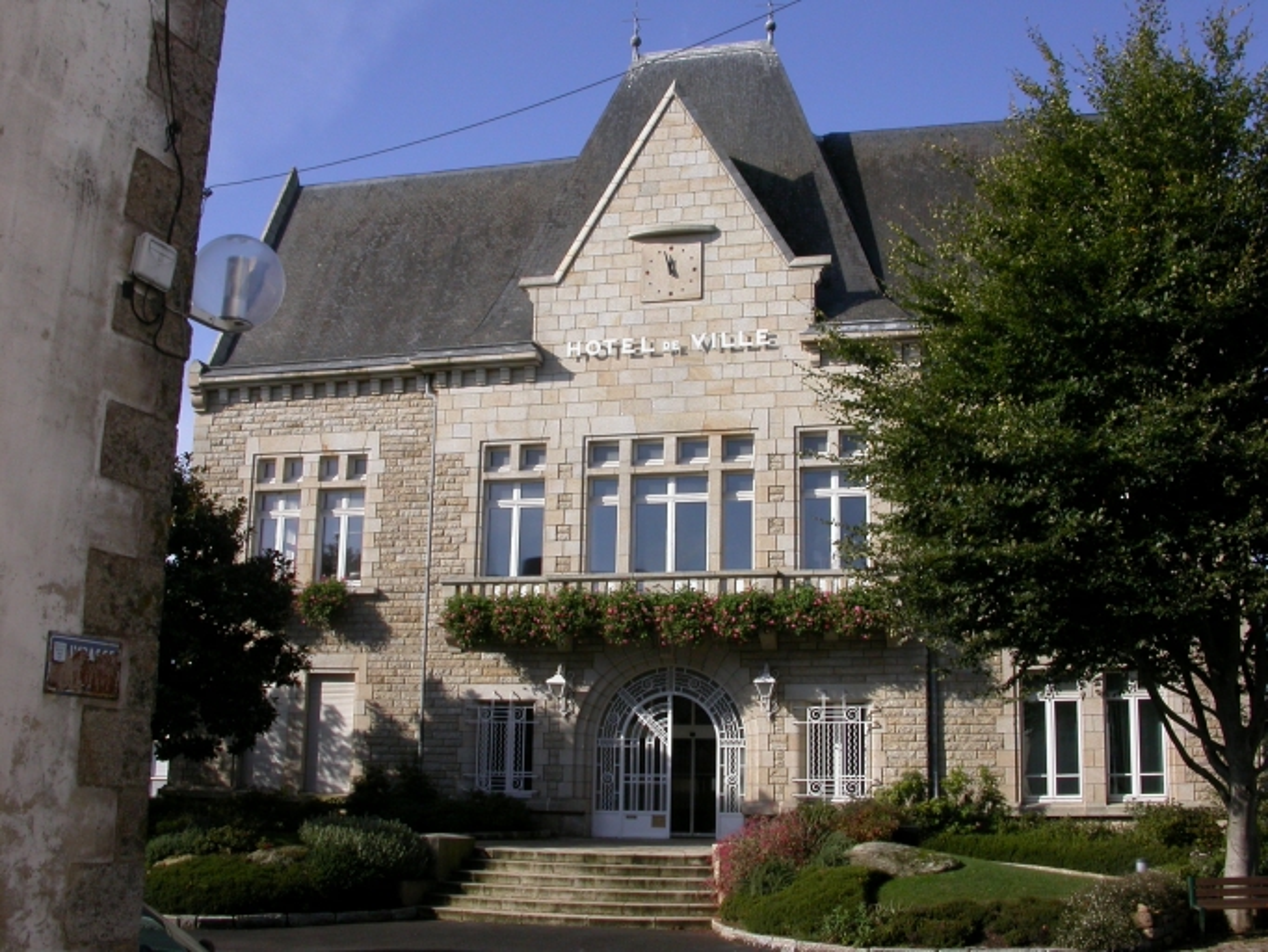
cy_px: 476
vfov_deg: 37.7
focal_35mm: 38
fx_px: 1392
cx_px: 634
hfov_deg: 49.0
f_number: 6.7
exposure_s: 1/371
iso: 100
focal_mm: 7.85
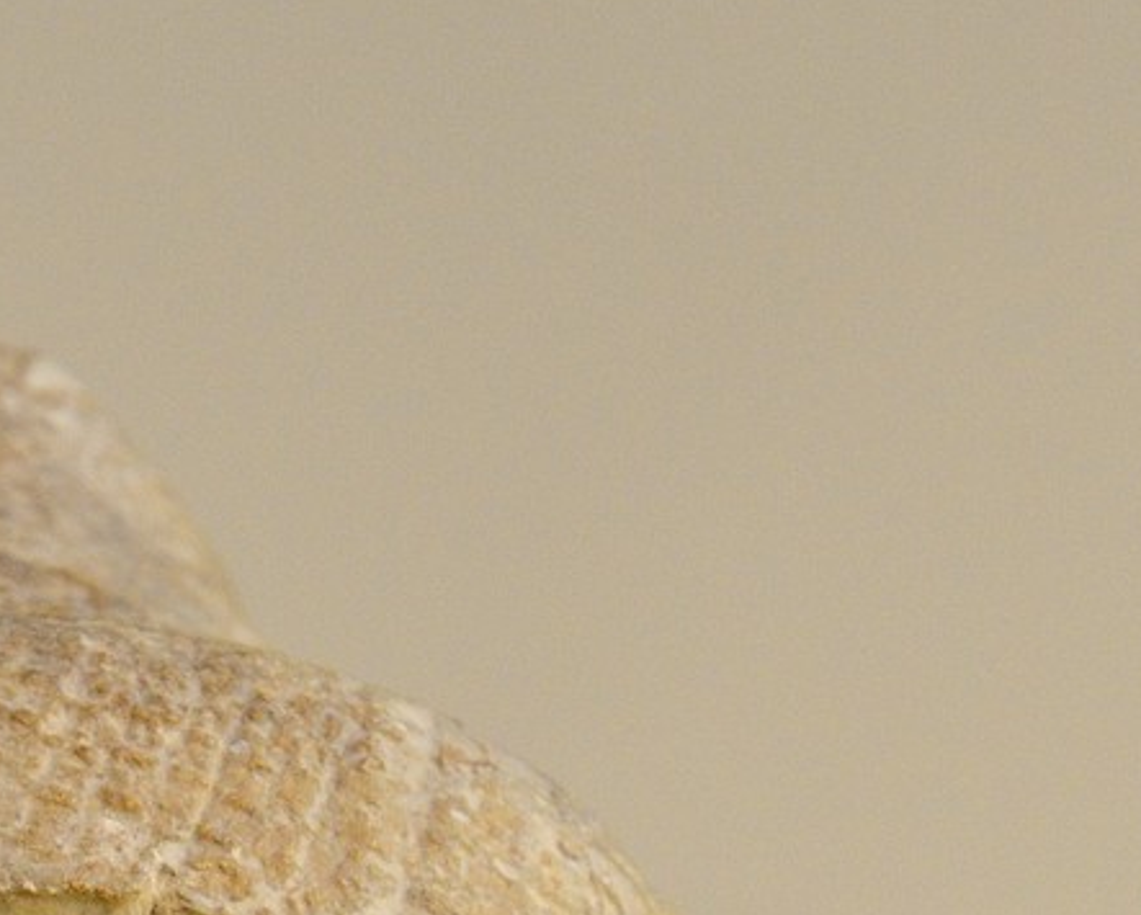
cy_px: 1750
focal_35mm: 237
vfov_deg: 6.4
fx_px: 8009
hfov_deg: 8.1
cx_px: -95
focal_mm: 70
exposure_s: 1/50
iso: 1600
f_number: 8
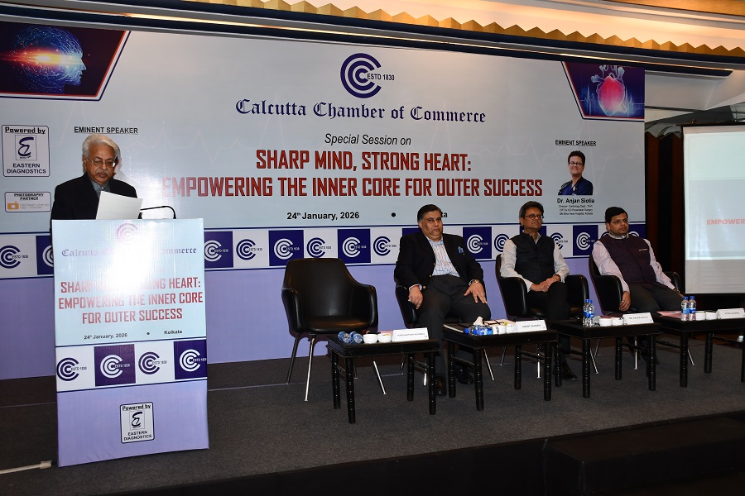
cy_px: 248
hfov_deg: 57.2
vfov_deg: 40.0
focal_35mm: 33
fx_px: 683
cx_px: 372
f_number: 5.6
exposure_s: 1/60
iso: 400
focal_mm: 22
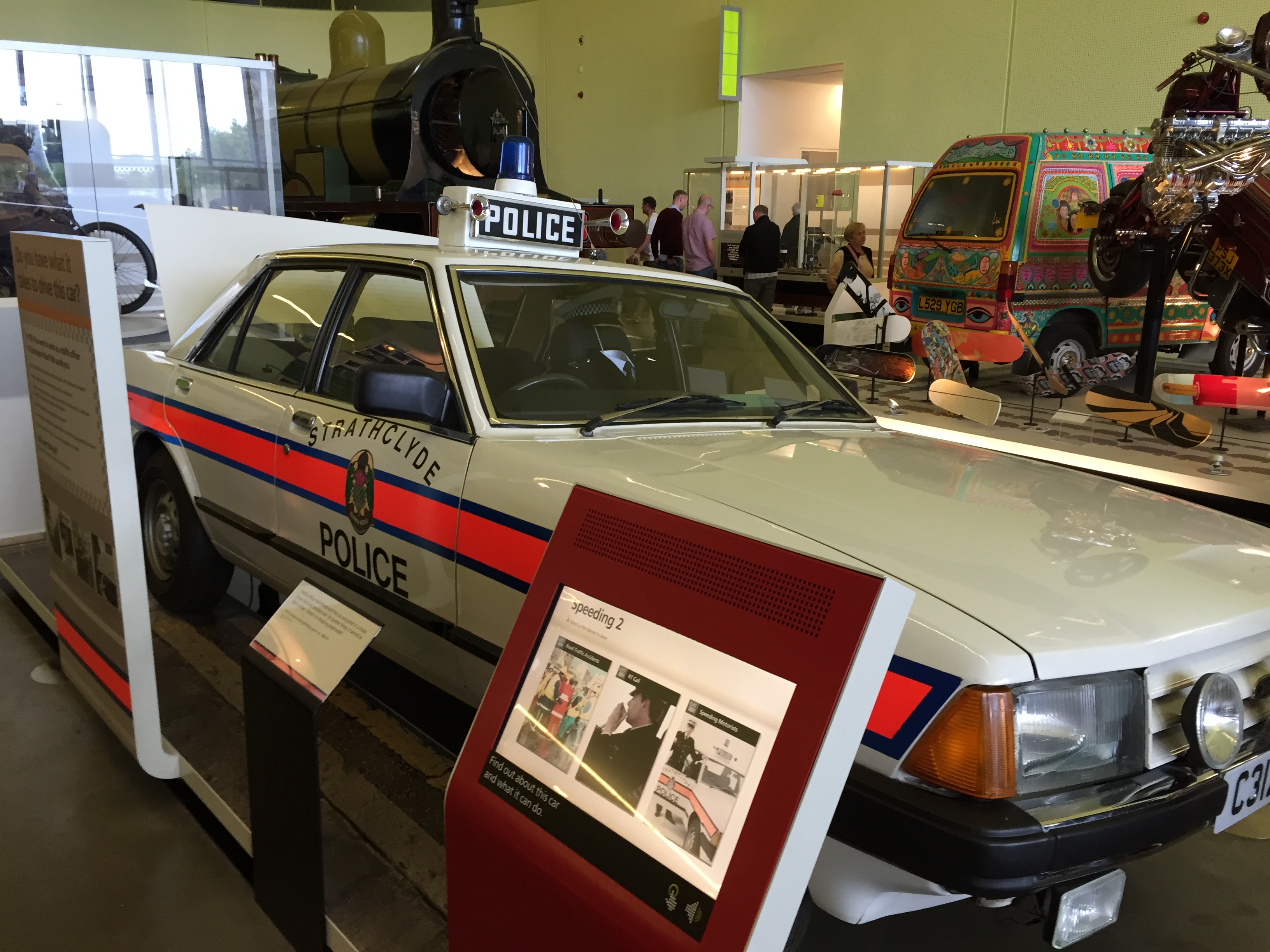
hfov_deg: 61.7
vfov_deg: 48.2
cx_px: 635
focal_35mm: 29
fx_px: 1064
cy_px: 476
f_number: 2.2
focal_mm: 4.15
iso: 80
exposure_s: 1/30
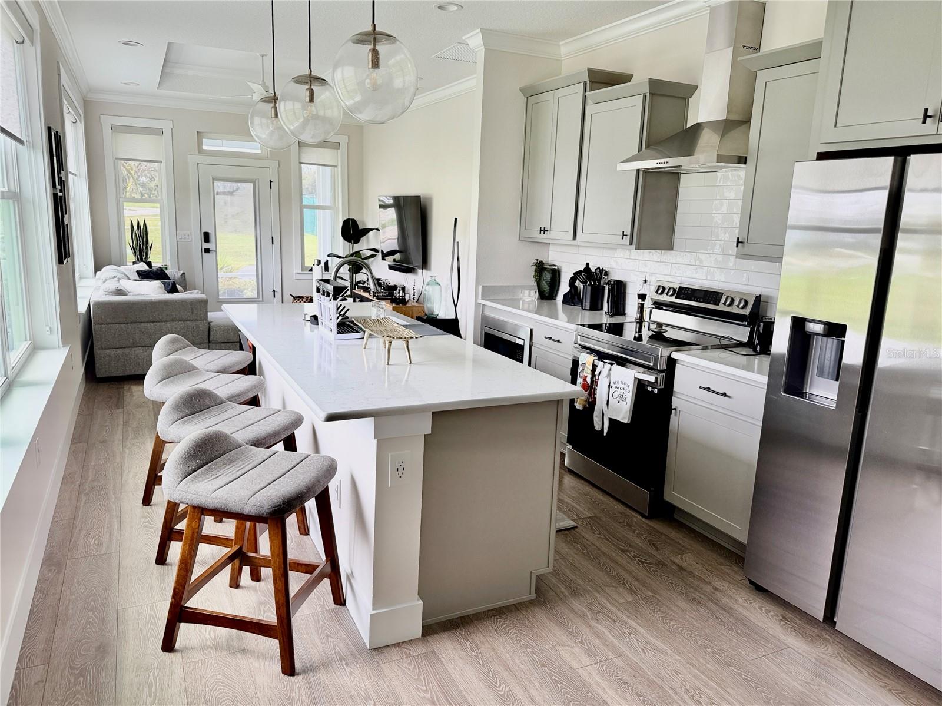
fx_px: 653
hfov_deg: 71.6
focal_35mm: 24
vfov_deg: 56.8
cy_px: 353
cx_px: 471
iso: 80
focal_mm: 6.76
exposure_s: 1/210
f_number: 1.78
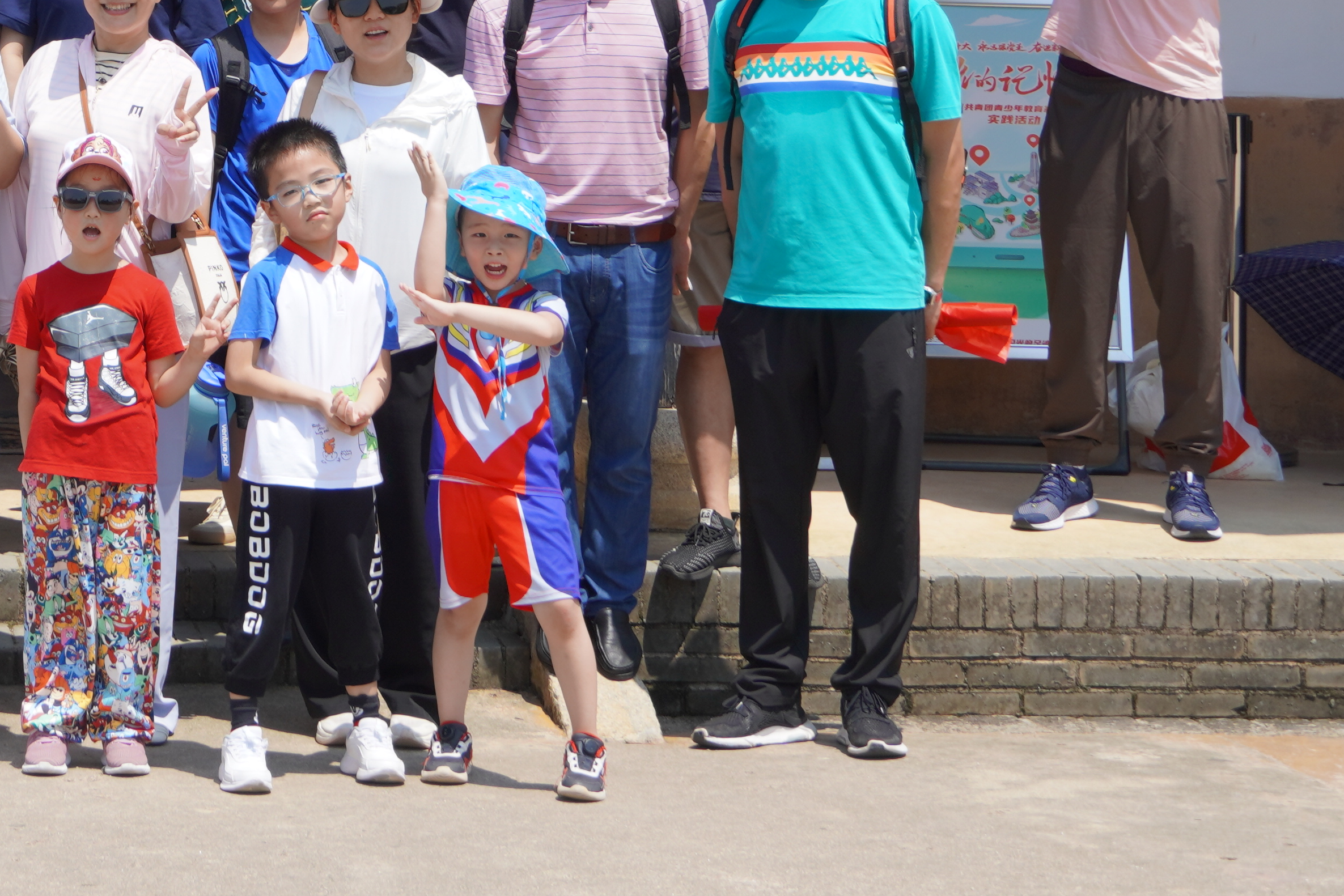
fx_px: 4677
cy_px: -211
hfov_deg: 16.0
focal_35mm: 125
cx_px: -56
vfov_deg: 10.7
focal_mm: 33
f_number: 5
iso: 100
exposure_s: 1/500
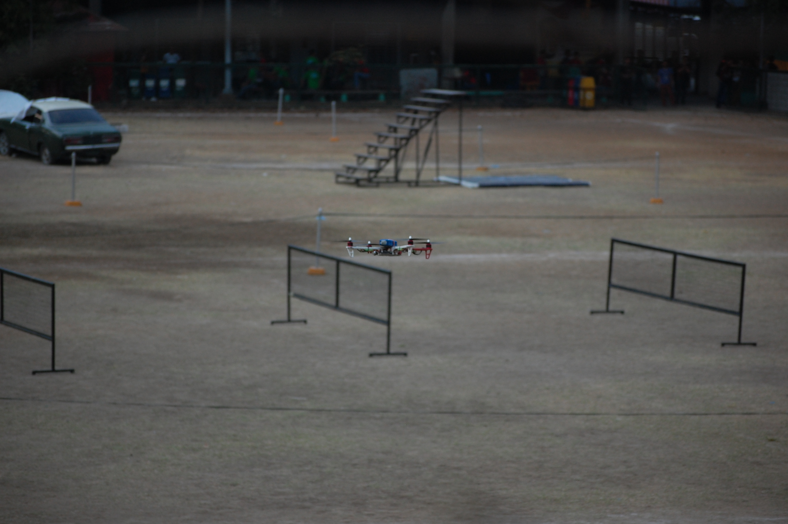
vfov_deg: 9.1
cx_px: 394
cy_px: 262
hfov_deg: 13.7
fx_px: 3280
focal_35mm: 150
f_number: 4.5
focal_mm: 100
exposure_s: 1/320
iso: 400
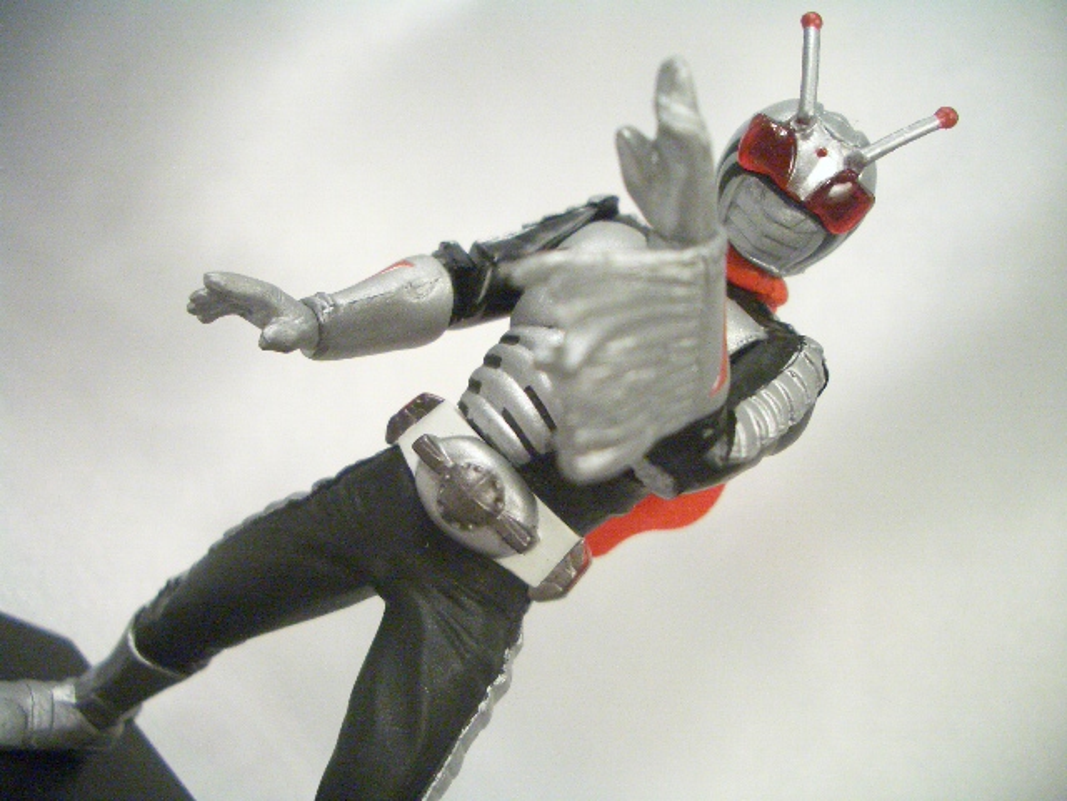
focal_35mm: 35
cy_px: 400
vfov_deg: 40.7
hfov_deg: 52.6
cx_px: 534
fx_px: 1079
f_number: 2.6
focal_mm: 5.8
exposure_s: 1/640
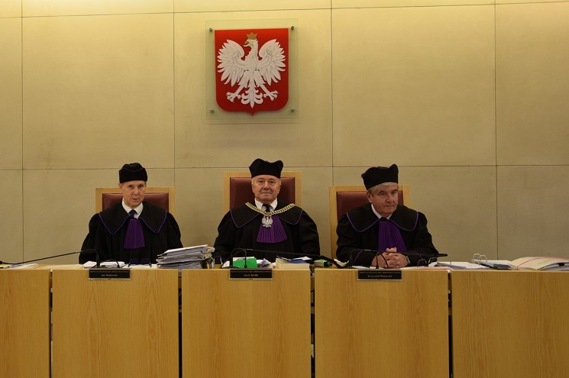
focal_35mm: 36
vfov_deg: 36.8
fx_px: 568
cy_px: 189
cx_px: 284
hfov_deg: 53.2
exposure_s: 1/80
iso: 400
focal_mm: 24
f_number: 4.5
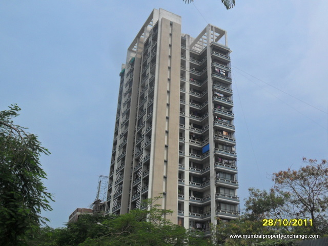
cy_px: 123
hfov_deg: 50.1
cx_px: 164
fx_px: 351
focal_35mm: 37
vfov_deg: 38.7
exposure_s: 1/180
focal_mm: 6.6
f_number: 10.1
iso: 100
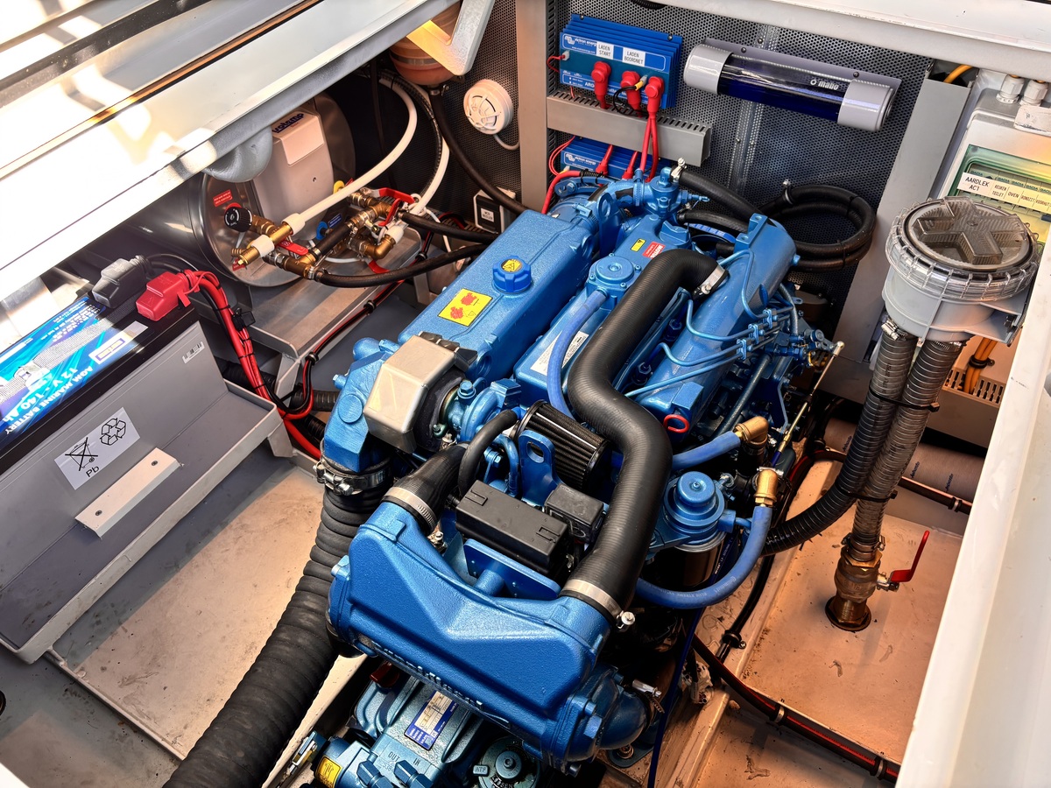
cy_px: 394
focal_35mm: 26
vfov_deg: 53.1
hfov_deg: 67.3
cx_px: 526
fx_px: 789
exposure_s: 1/121
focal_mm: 5.96
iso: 50
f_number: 1.6
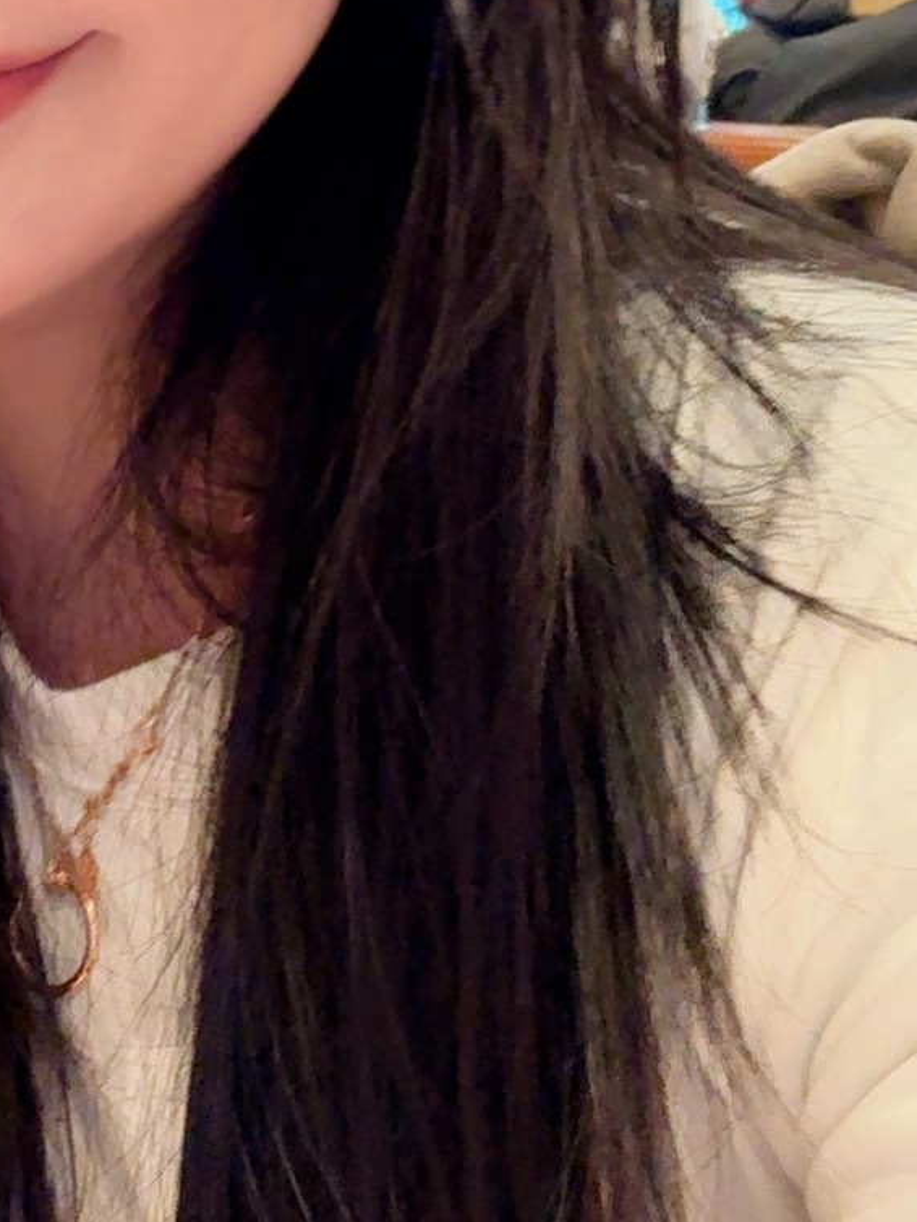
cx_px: 16
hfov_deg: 20.4
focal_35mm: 70
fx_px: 2471
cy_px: -88
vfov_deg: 25.9
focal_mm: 2.69
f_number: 1.9
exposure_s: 1/25
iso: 320
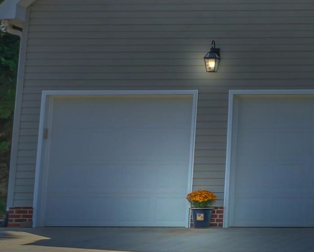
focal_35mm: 100
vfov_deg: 15.3
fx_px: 930
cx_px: 524
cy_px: 54
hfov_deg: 16.7
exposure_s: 1/200
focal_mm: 20
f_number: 9
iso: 200
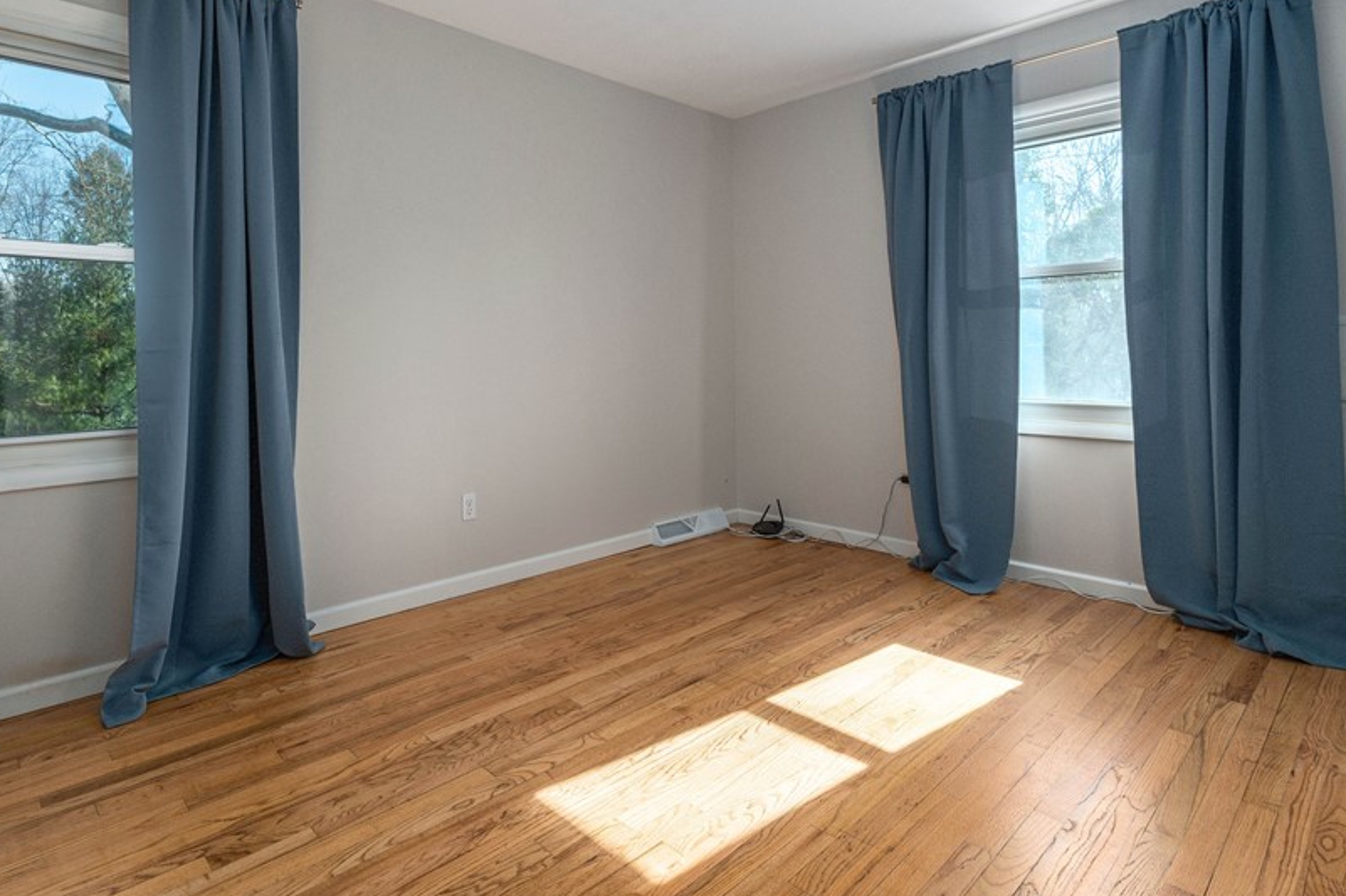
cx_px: 485
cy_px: 350
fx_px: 710
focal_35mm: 19
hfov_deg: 84.8
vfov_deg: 63.8
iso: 200
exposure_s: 1/60
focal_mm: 14
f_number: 9
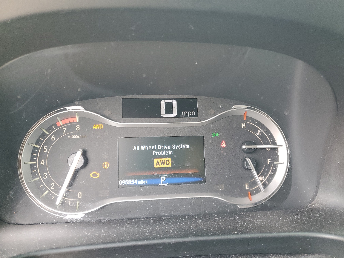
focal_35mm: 26
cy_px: 129
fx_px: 258
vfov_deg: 53.1
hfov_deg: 67.3
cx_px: 172
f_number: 1.5
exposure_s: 1/60.2
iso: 99
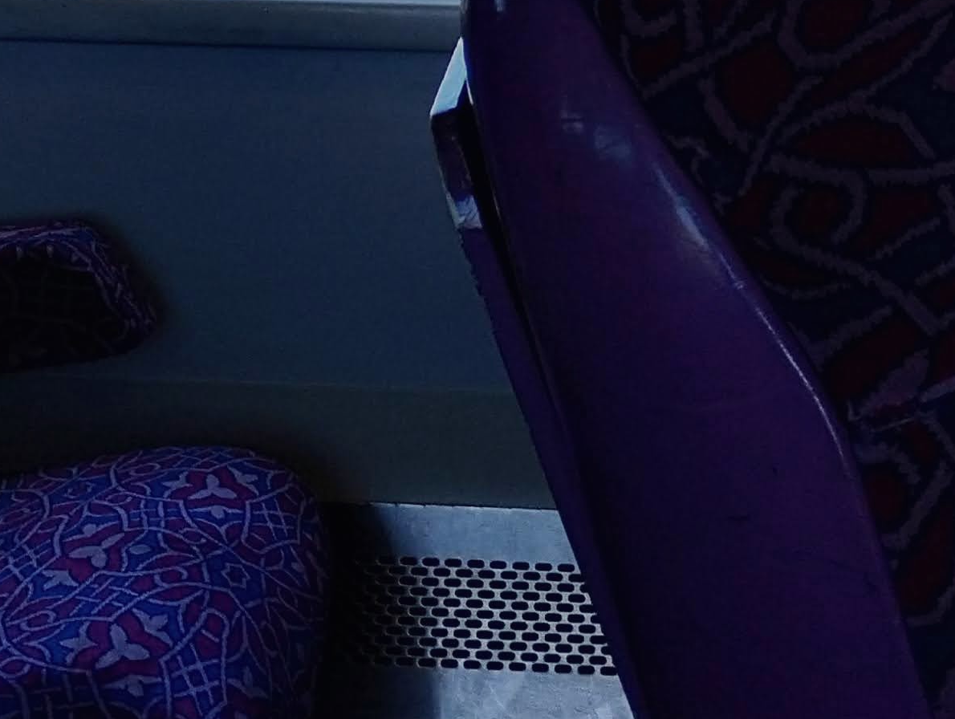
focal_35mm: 96
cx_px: 497
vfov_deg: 14.3
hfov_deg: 20.4
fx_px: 2652
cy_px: -404
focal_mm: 4.27
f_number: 1.8
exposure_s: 1/456
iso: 100
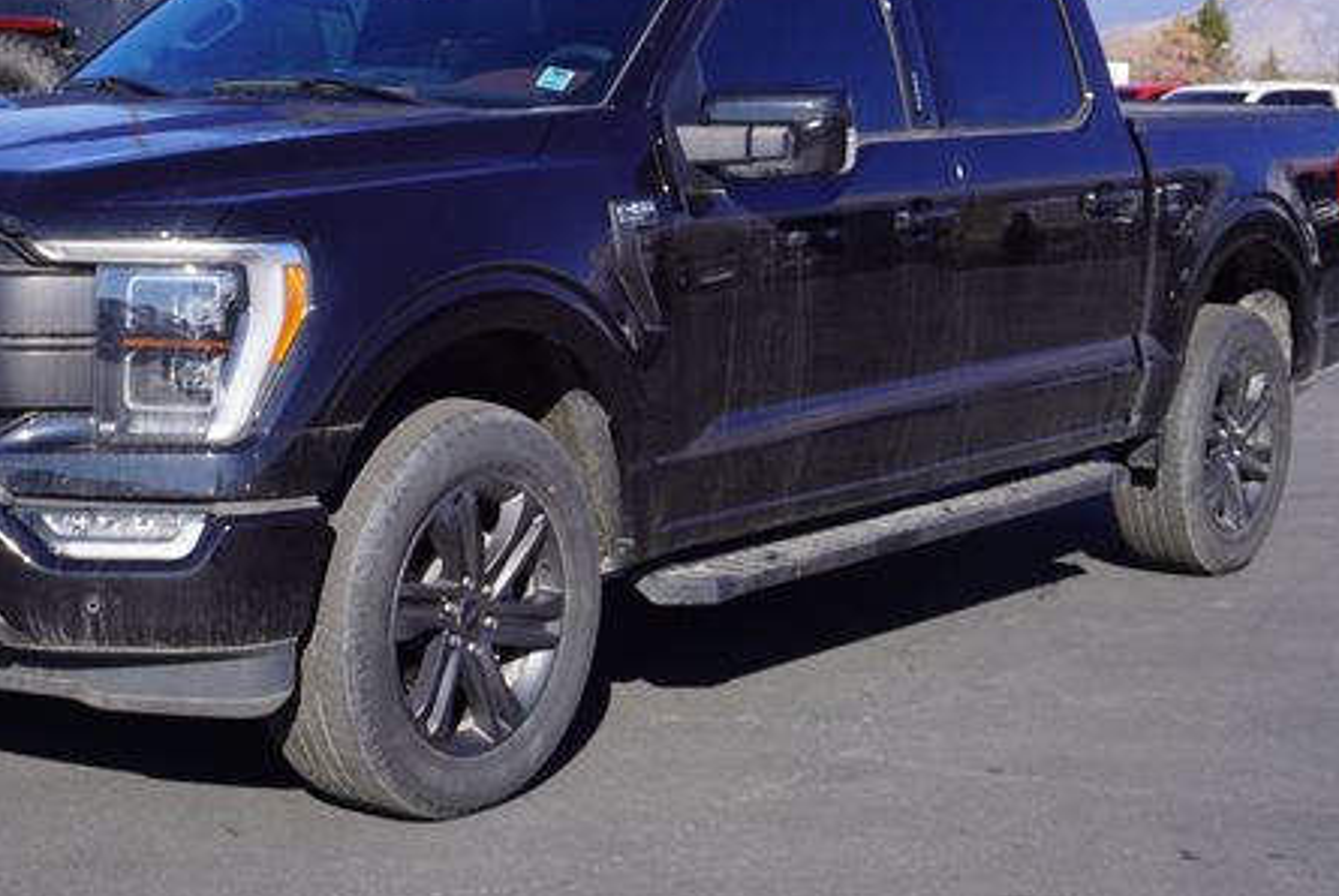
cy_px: 406
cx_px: 454
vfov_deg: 19.8
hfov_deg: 29.0
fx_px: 2570
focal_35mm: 69
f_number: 9
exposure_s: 1/200
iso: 100
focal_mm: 32
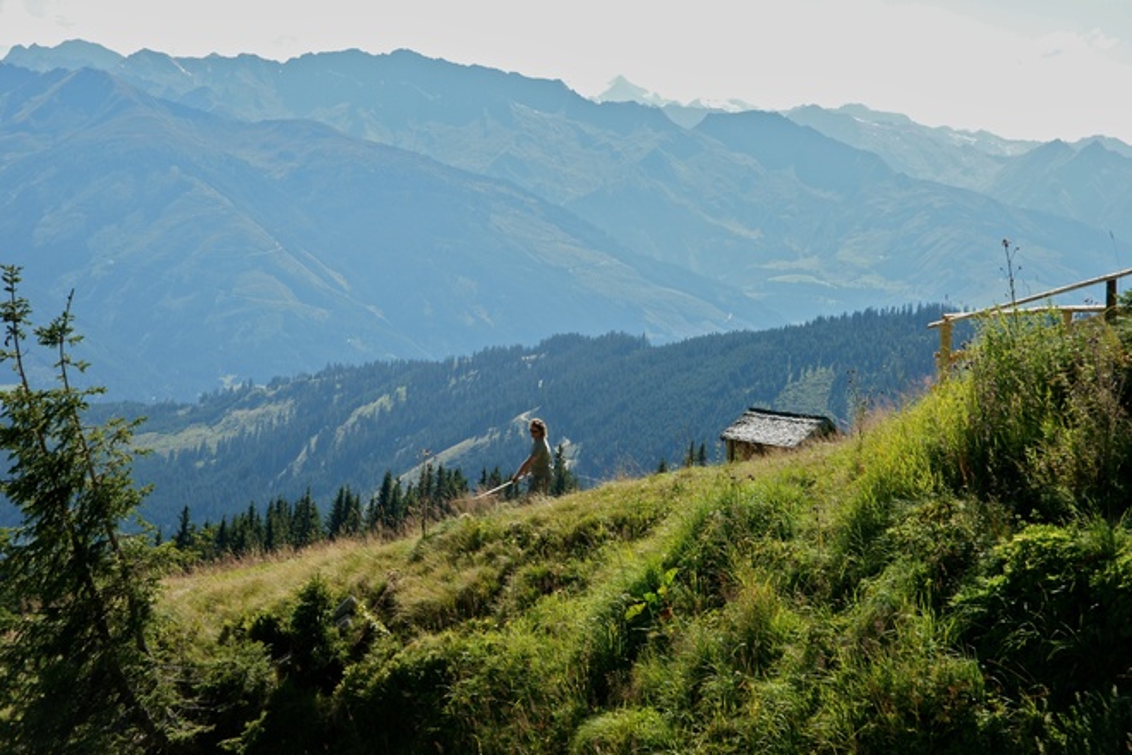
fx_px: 2201
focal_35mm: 70
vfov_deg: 19.5
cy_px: 378
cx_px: 566
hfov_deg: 28.8
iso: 100
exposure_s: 1/125
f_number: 9
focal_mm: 70
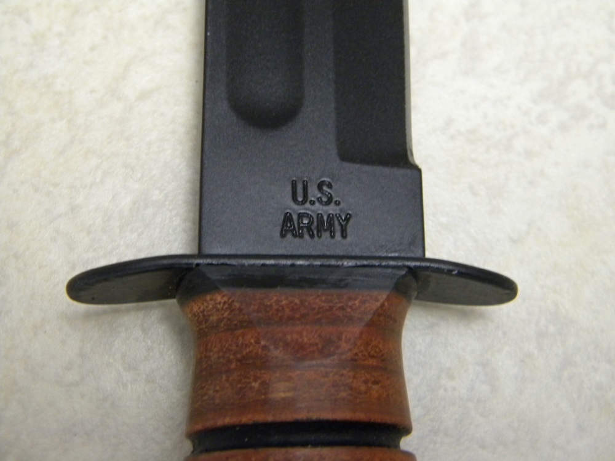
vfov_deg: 26.1
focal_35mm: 56
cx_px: 308
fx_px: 995
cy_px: 230
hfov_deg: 34.3
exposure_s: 1/12.2
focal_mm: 10.1
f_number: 4.1
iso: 400
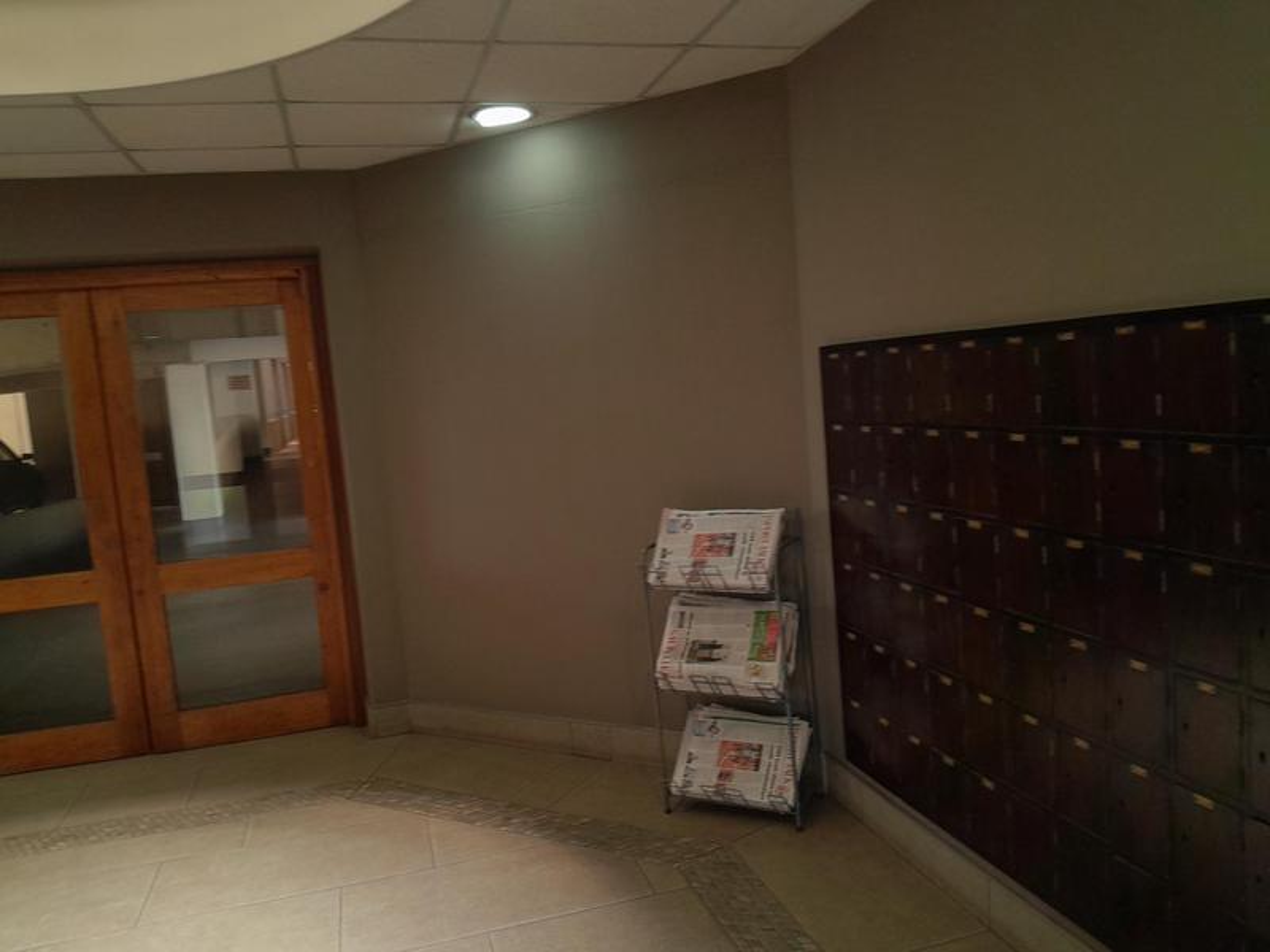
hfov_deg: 67.3
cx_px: 635
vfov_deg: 53.1
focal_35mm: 26
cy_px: 476
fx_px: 954
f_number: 1.8
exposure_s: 1/50
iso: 80
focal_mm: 3.98
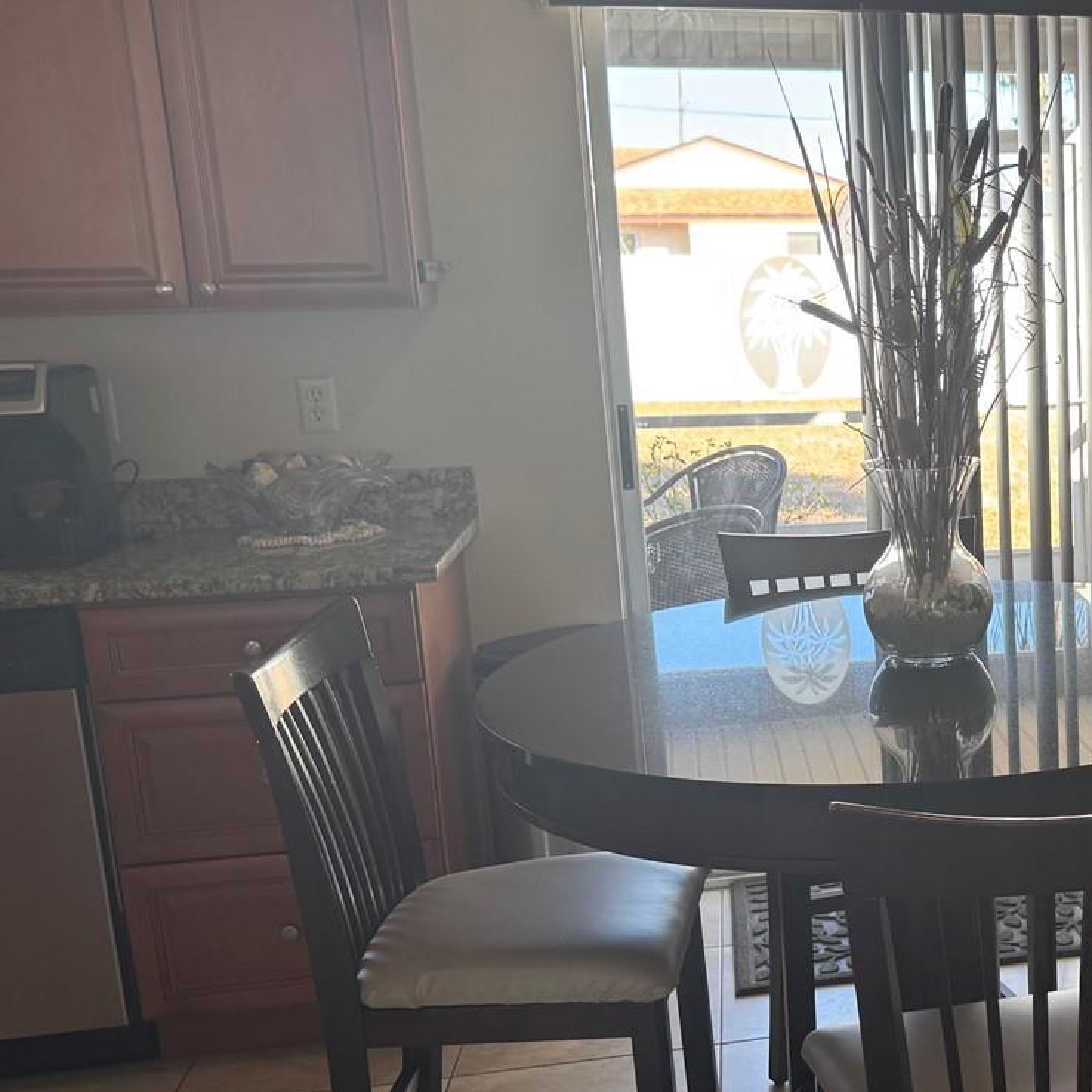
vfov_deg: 36.7
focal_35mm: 46
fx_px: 1642
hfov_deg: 33.3
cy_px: 624
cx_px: 1125
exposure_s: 1/121
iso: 80
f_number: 1.78
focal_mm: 6.76
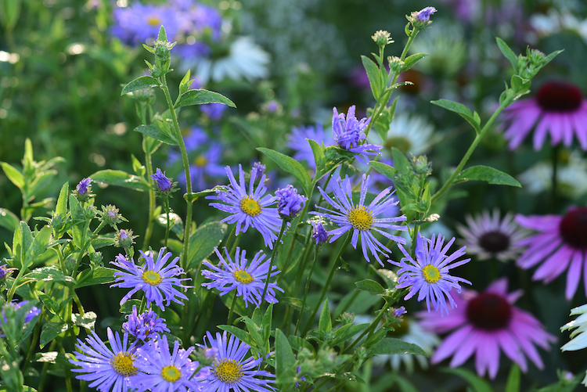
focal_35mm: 105
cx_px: 294
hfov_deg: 19.4
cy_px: 196
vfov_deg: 13.1
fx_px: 1713
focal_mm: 105
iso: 200
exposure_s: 1/80
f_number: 5.6
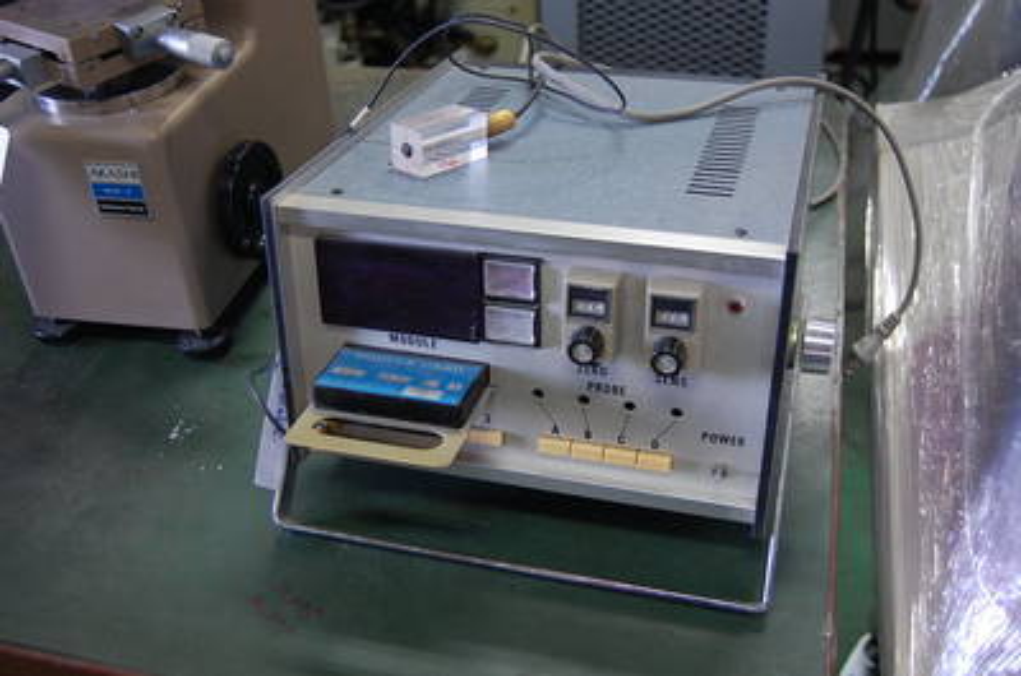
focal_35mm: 39
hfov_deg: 49.6
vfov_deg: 34.1
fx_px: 1104
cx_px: 510
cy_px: 338
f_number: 4.2
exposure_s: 1/20
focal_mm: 26
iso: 800
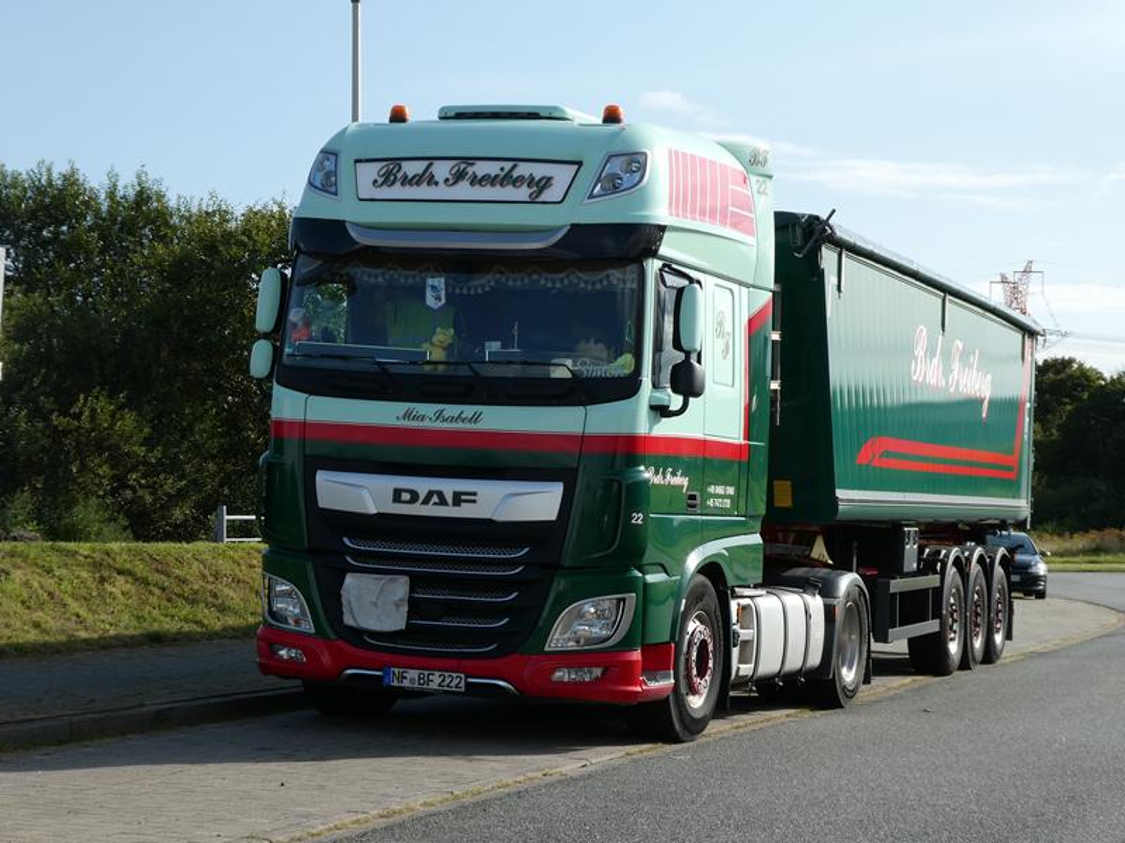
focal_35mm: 74
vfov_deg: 19.9
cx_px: 562
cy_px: 422
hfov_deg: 26.3
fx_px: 2405
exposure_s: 1/400
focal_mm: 13.2
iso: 80
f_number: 4.6
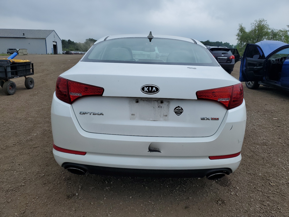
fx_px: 217
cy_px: 108
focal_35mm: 26
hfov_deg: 67.3
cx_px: 144
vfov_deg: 53.1
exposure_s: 1/1667
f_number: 1.5
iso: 50
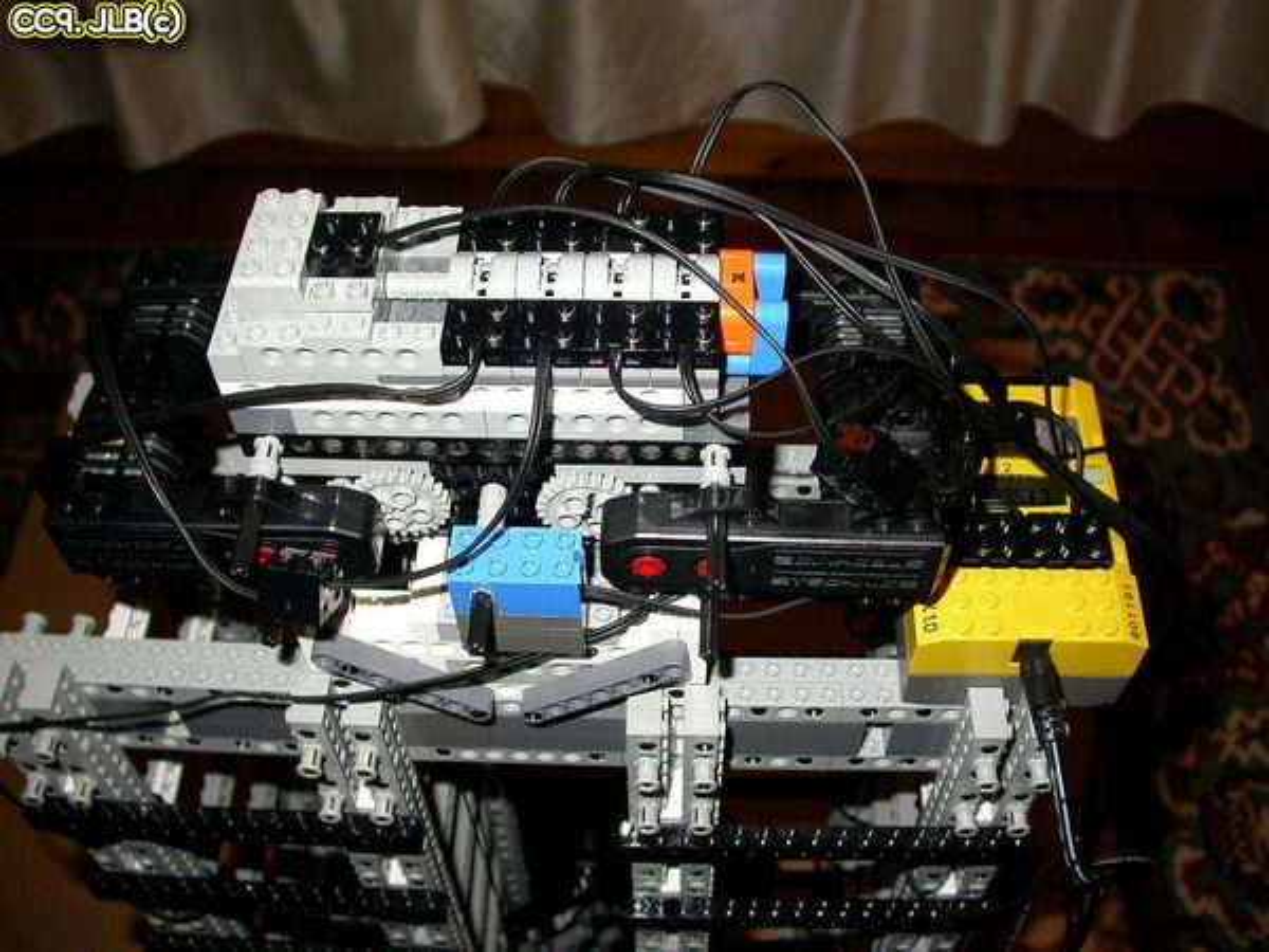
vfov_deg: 37.7
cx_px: 634
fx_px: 1393
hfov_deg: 49.0
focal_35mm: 38
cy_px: 476
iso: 100
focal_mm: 7.85
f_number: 2.6
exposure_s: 1/60
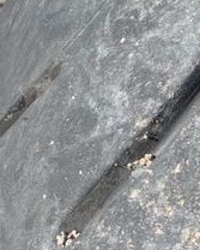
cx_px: 389
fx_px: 1152
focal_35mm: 156
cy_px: -165
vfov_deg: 11.6
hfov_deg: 9.3
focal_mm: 4.25
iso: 25
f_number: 1.8
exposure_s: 1/656
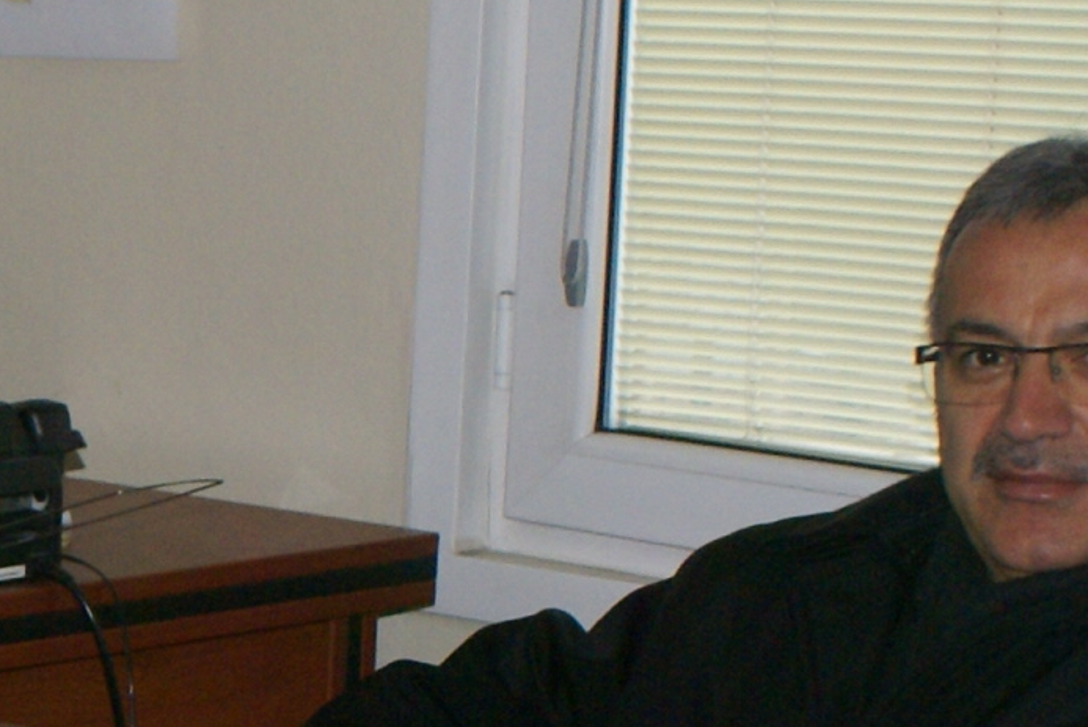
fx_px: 4173
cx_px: -312
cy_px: 760
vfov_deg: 9.9
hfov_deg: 14.3
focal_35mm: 138
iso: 400
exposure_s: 1/60
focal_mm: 22
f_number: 5.6
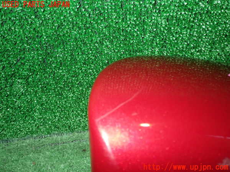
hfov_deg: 56.8
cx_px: 115
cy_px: 86
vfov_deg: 44.2
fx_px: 213
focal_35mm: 32
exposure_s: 1/30
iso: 400
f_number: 7.1
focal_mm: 5.79
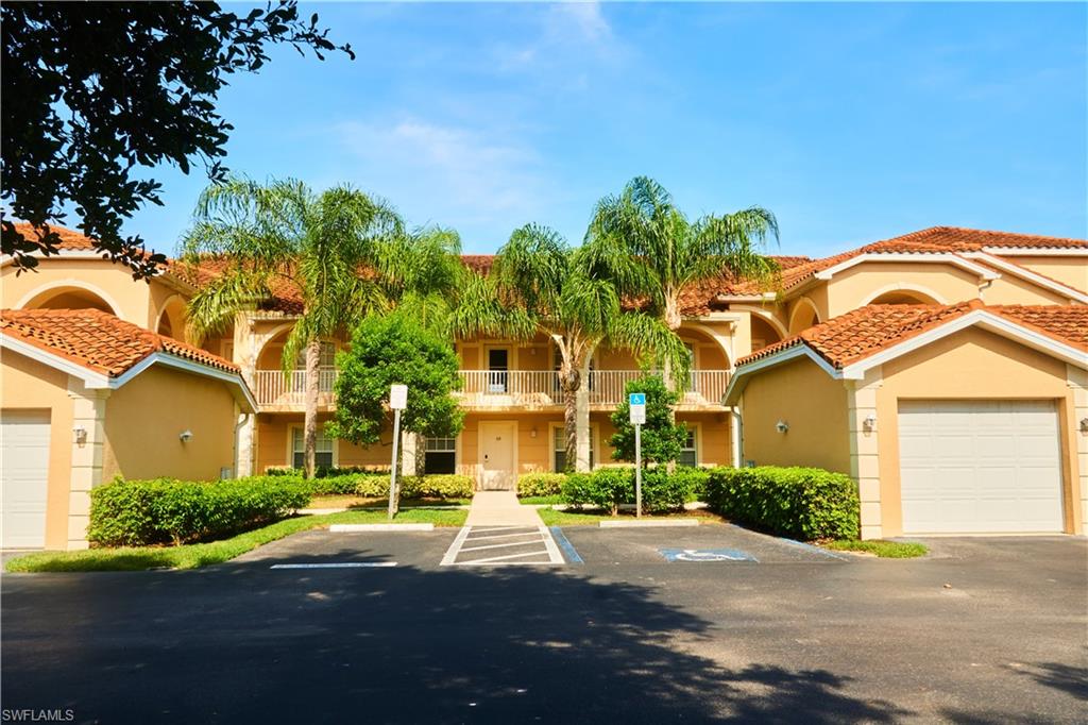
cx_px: 544
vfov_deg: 47.9
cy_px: 362
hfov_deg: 67.4
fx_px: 816
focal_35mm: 27
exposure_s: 1/80
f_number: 16
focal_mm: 18
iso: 125
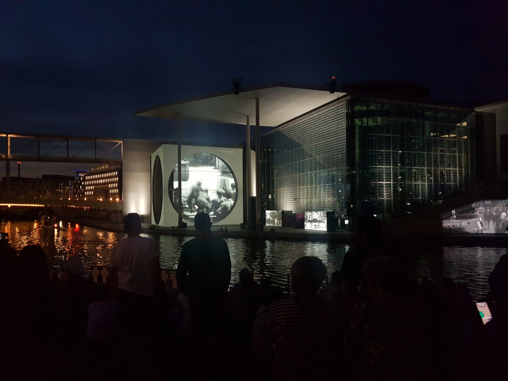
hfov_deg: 67.3
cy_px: 190
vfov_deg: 53.1
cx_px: 254
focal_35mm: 26
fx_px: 382
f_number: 1.7
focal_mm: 4.2
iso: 250
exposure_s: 1/10
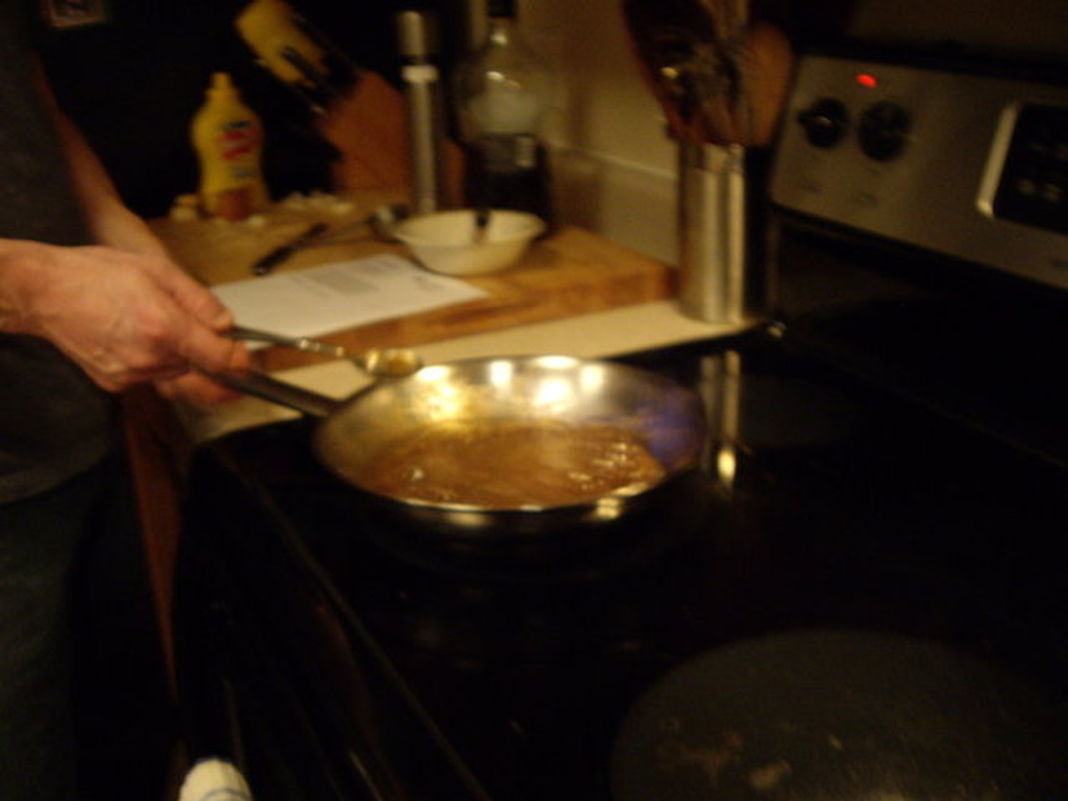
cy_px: 400
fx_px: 1172
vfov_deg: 37.7
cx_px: 534
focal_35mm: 38
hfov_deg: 49.0
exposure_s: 1/6
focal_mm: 6.2
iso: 200
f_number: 2.7
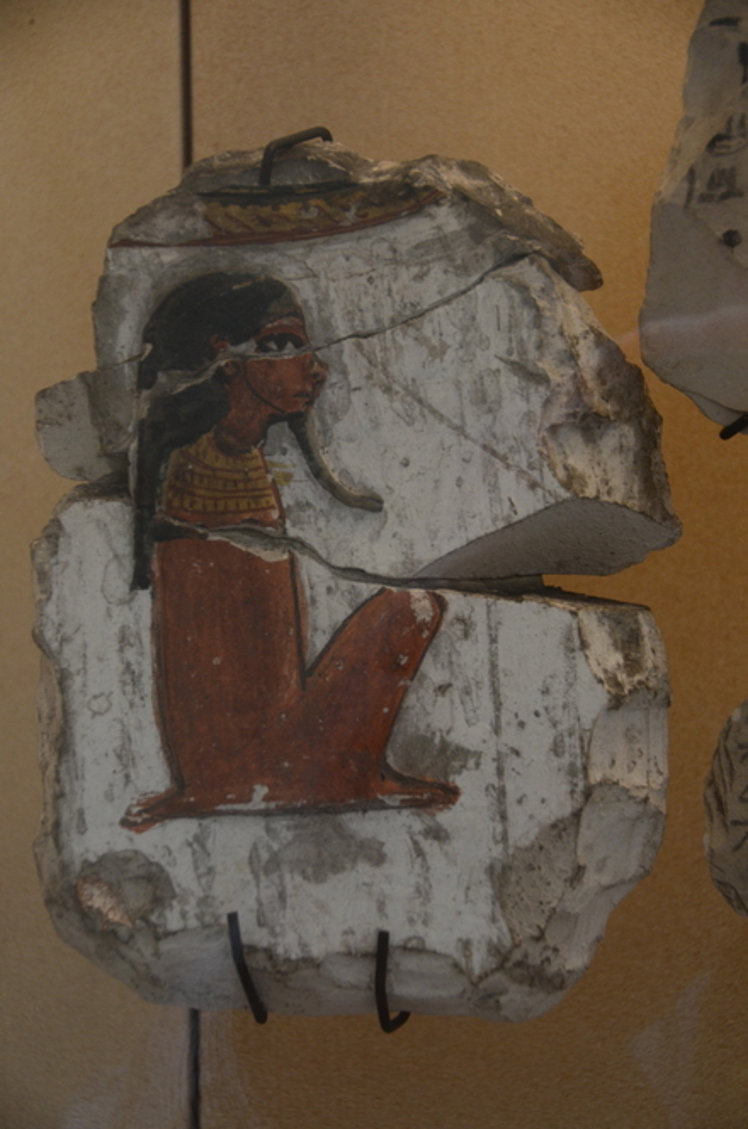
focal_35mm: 112
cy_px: 564
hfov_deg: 12.1
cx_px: 374
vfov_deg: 18.2
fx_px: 3521
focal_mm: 75
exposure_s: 1/50
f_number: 5
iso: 1000
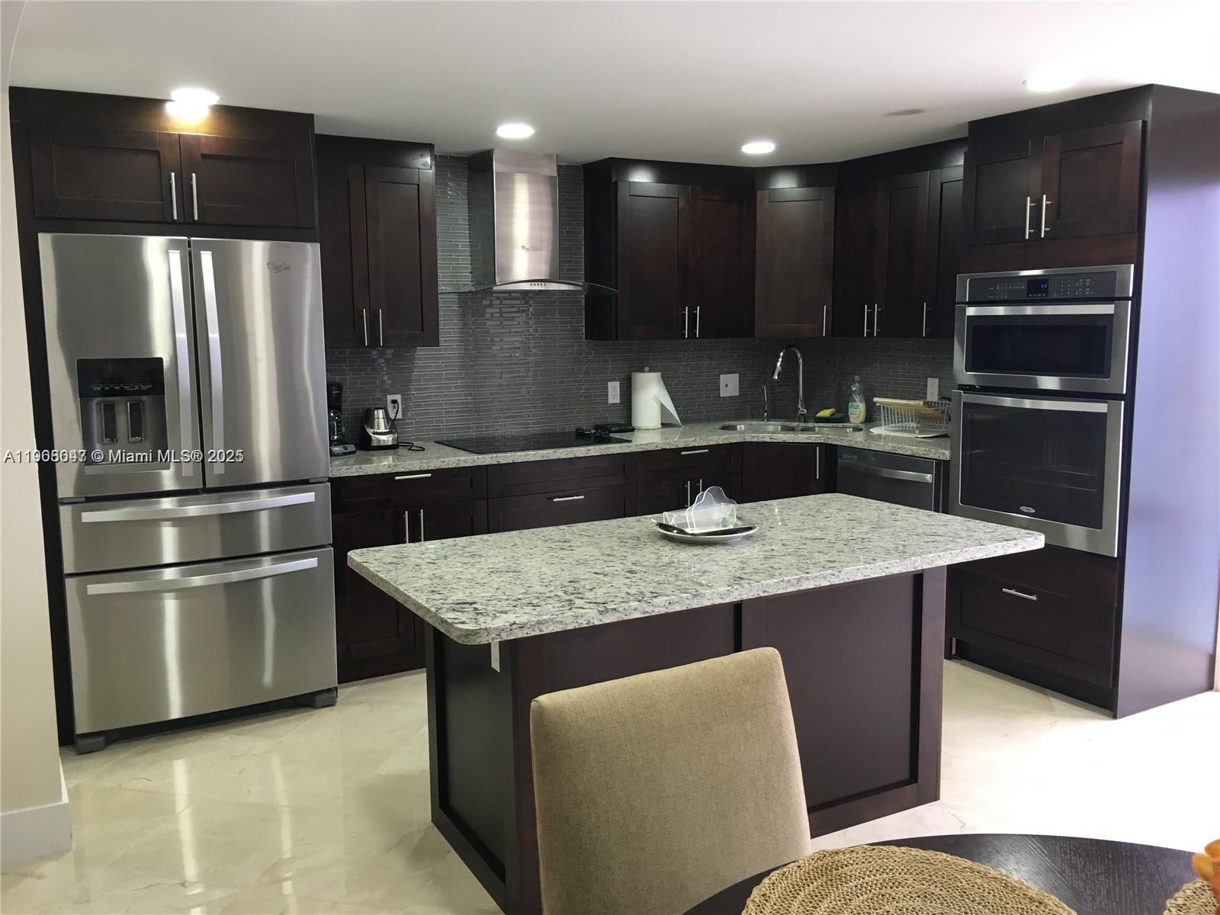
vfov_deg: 48.2
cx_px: 610
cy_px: 458
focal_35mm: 29
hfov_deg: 61.7
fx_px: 1022
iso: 80
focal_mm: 4.15
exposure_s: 1/30
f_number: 2.2
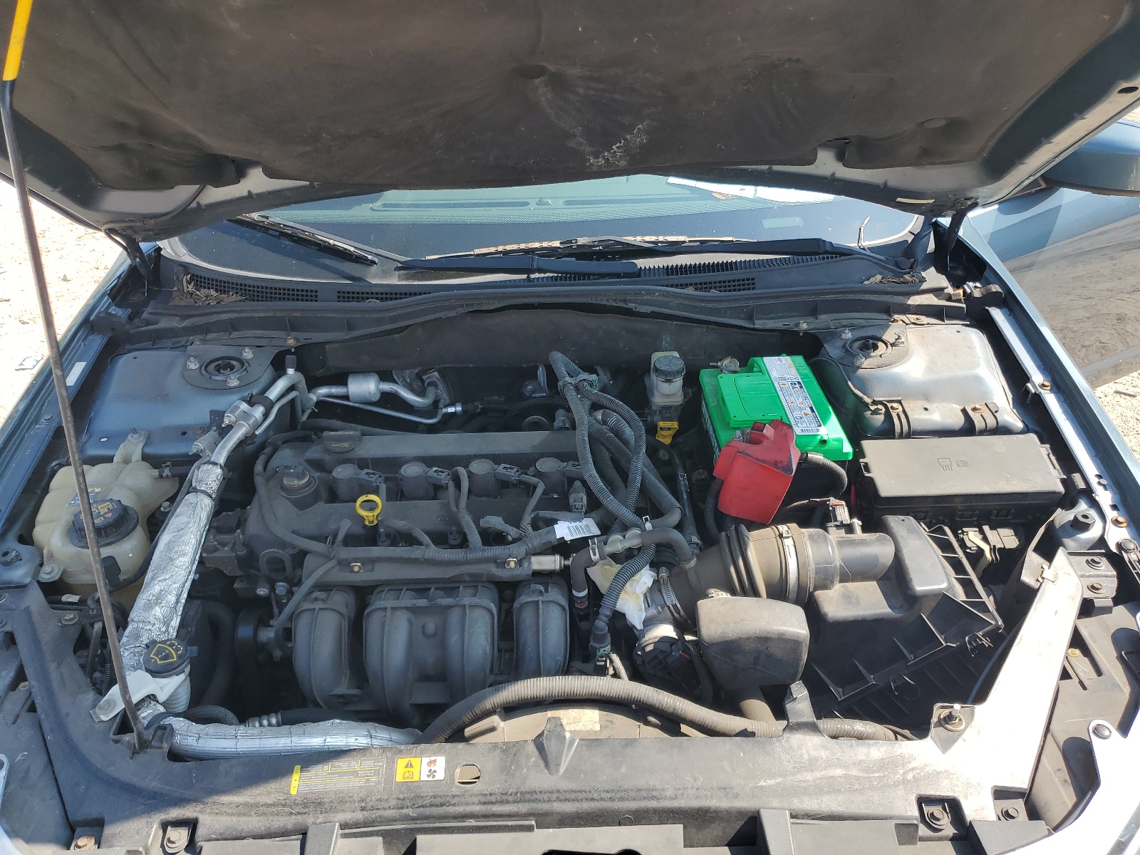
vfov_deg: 53.1
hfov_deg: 67.3
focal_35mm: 26
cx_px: 570
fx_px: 856
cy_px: 428
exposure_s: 1/1000
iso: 50
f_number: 1.5
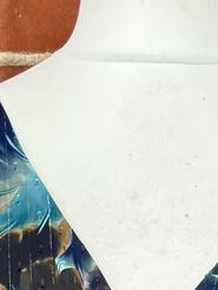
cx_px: 151
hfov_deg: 9.5
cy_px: 888
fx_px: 1308
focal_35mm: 156
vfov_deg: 9.6
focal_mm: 6.76
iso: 160
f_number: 1.78
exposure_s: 1/50
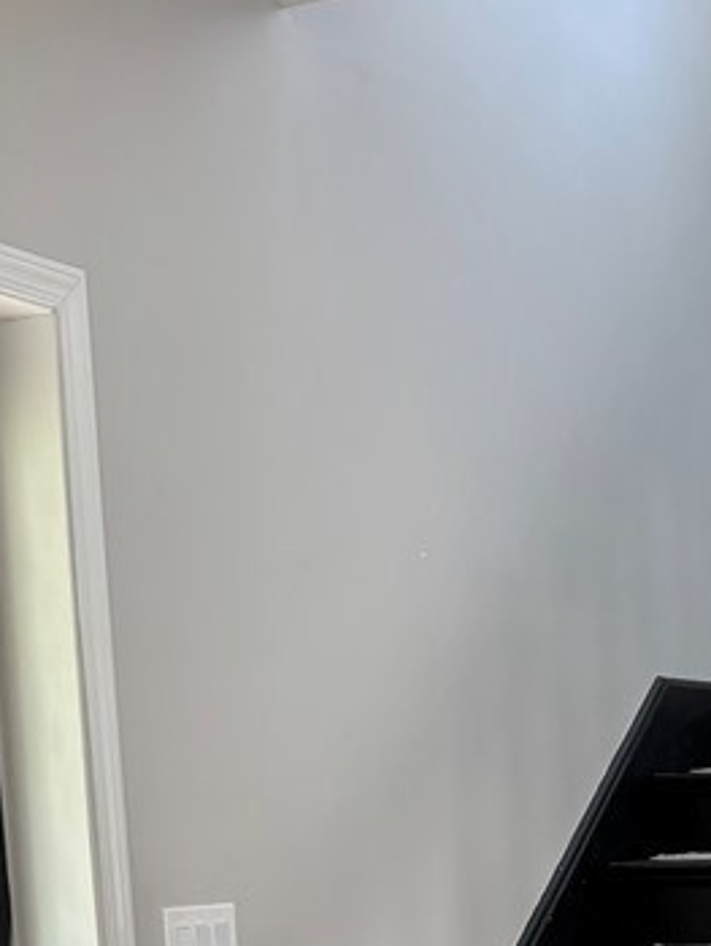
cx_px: 622
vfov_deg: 23.9
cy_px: 1057
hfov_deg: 19.1
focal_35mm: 76
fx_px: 2079
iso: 125
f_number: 1.6
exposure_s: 1/80
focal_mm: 5.96
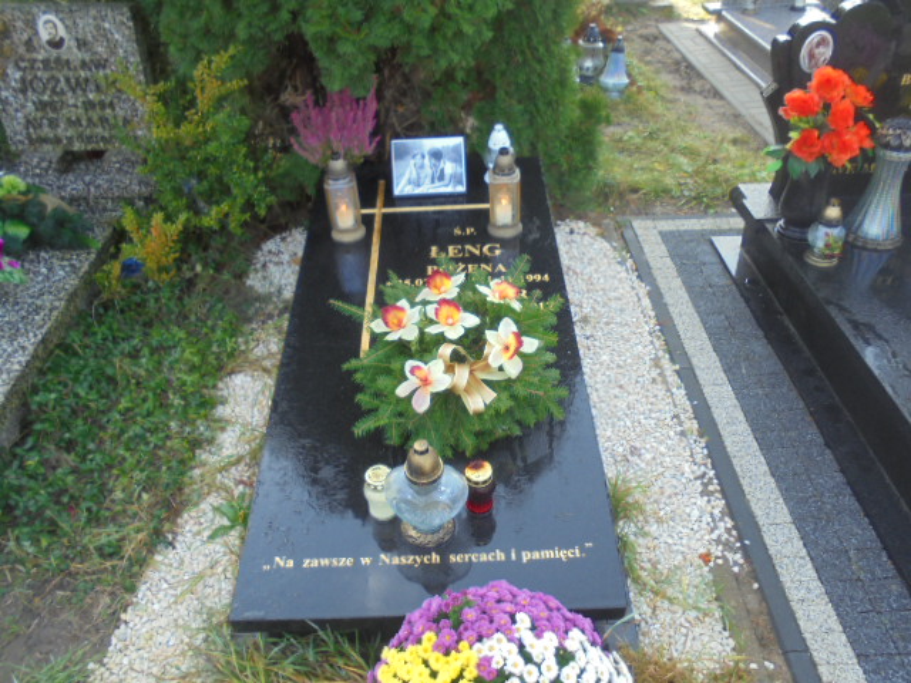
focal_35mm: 29
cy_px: 342
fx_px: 763
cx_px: 456
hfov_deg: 61.7
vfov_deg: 48.2
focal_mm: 5.3
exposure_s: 1/60
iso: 100
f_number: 3.7
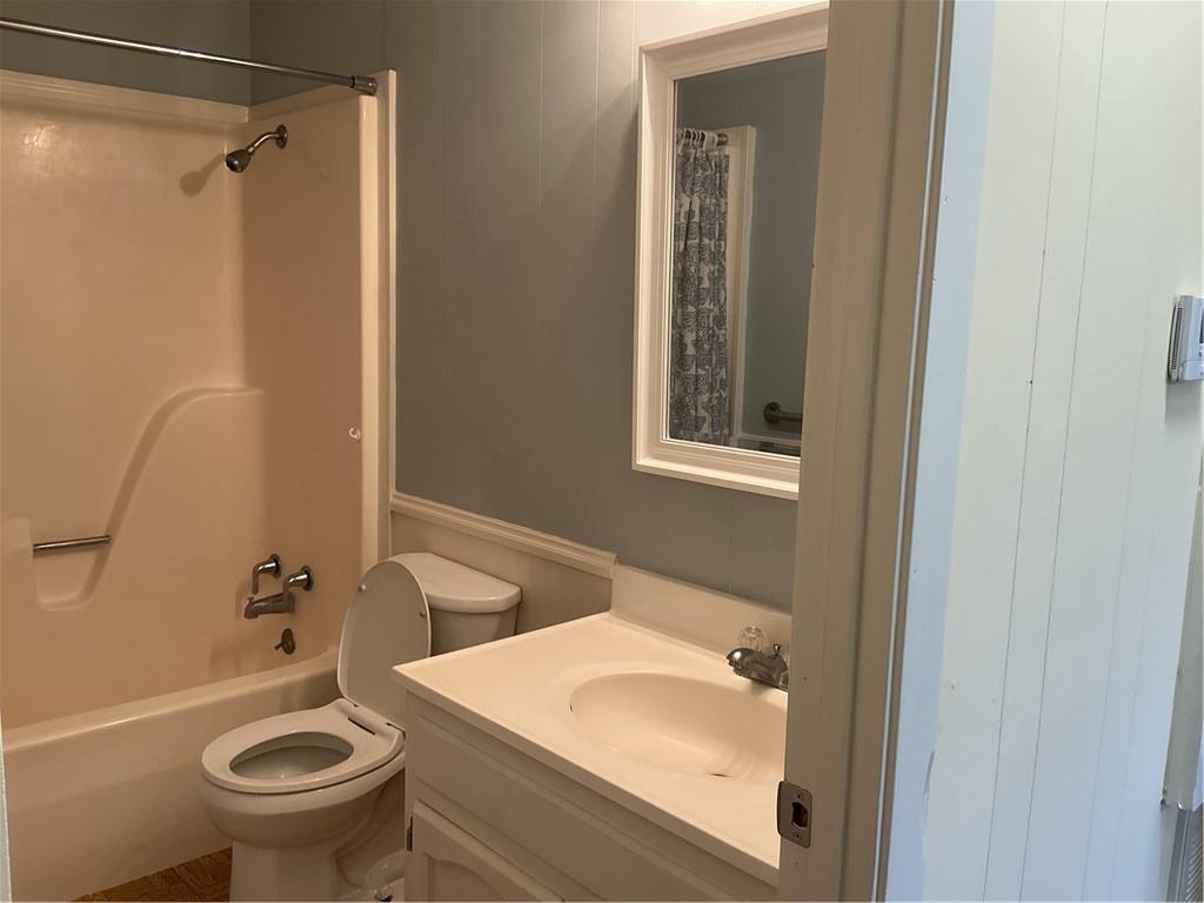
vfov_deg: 48.2
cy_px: 452
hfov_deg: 61.7
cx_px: 602
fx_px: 1009
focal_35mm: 29
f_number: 1.8
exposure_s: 1/60
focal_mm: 3
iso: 64
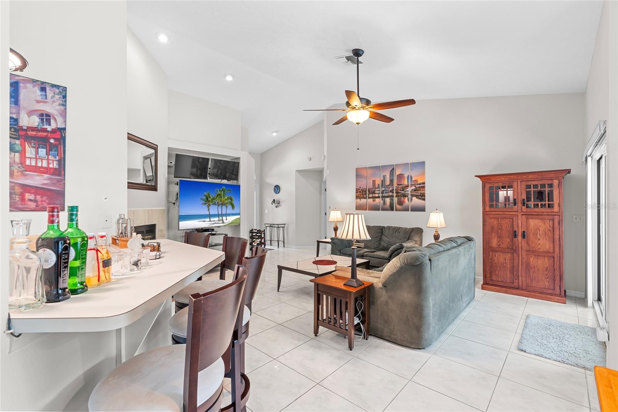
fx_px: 275
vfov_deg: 73.7
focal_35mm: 16
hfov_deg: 96.7
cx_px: 309
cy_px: 206
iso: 250
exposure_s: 5
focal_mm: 16
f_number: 9
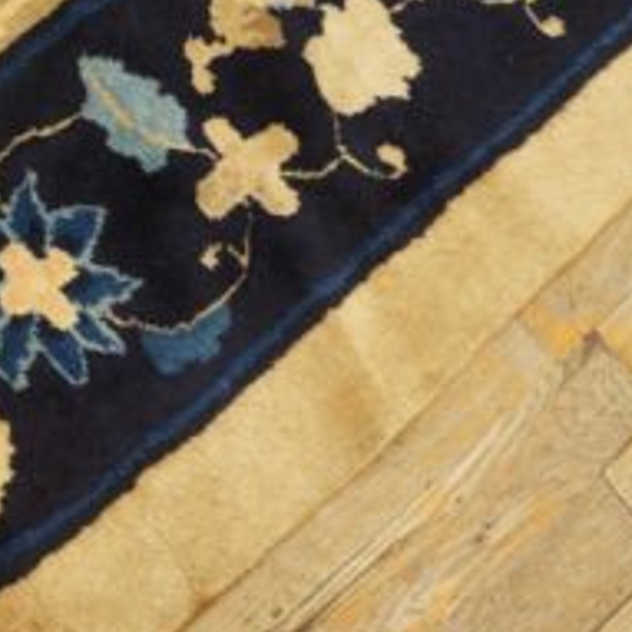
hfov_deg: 22.8
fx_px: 1487
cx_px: -30
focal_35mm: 72
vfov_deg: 23.4
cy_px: 65
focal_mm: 18
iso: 1000
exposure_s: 1/60
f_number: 4
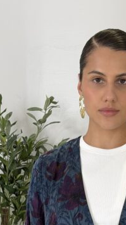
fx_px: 703
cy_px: 253
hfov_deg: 10.2
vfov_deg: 17.5
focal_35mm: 118
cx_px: 97
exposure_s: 1/439
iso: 64
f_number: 1.78
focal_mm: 6.76
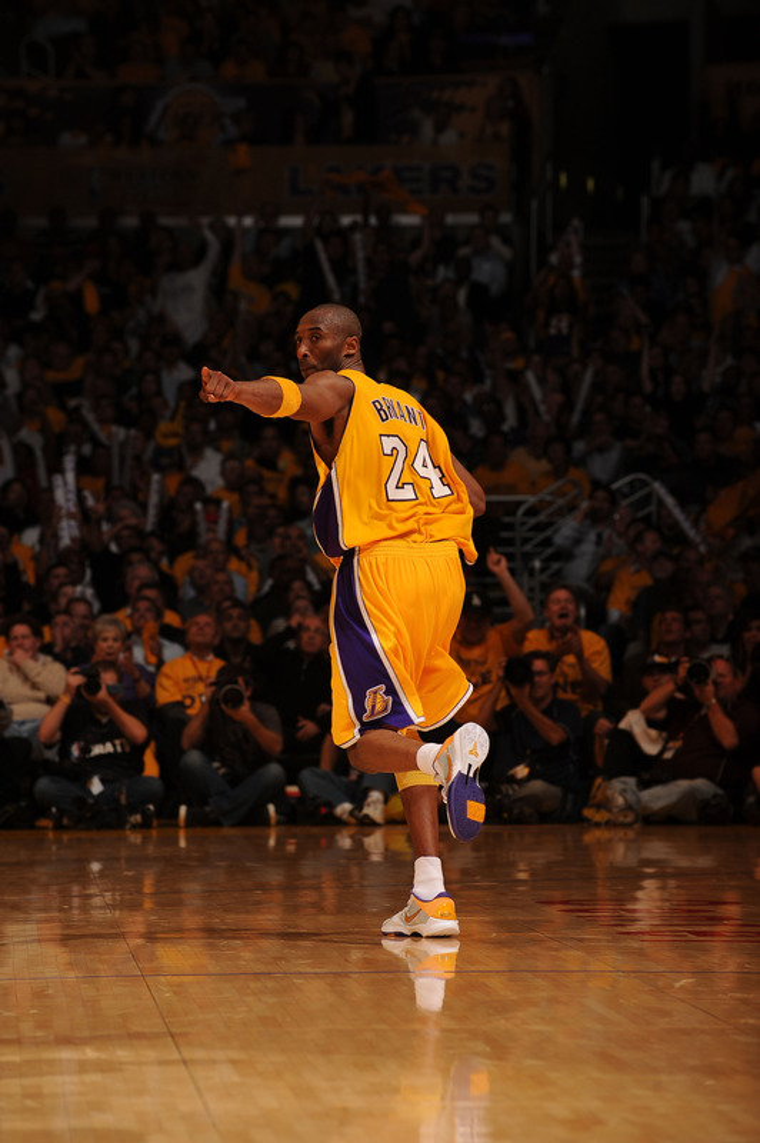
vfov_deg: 10.3
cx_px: 380
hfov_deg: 6.9
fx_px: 6344
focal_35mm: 200
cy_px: 572
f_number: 5.6
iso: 320
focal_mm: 200
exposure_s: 1/250
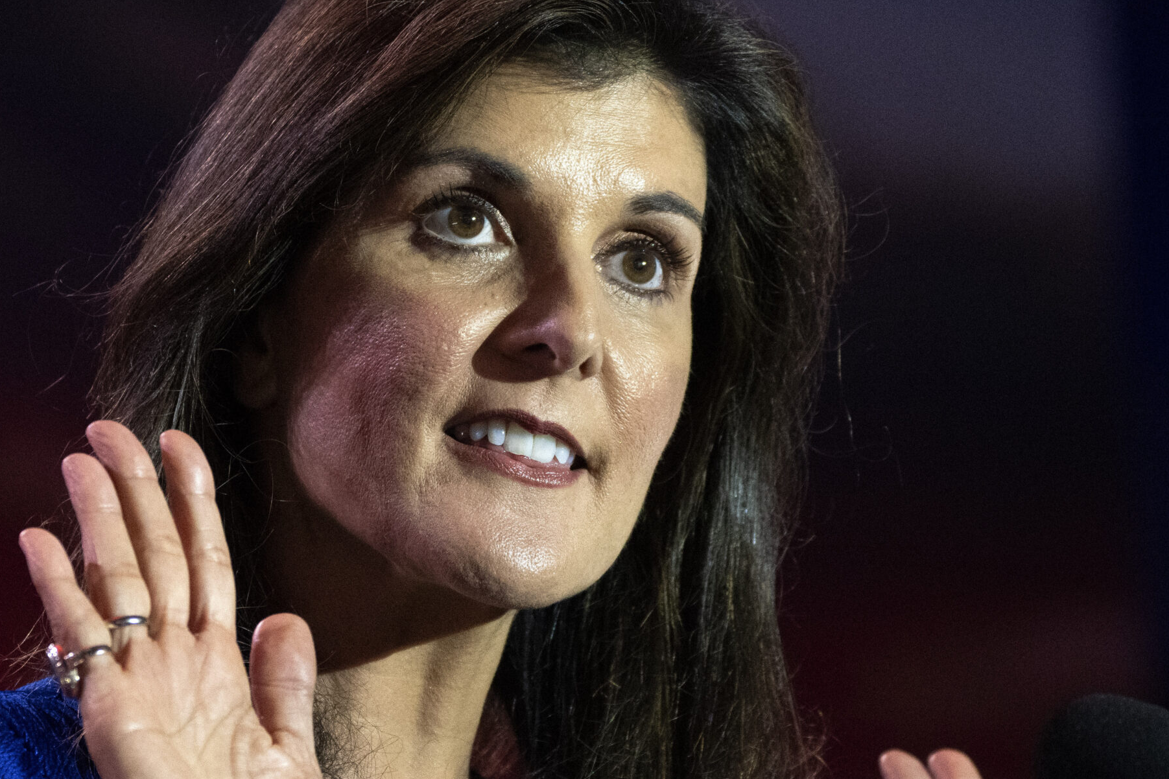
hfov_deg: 4.8
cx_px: 355
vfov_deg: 3.2
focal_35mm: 426
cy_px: 438
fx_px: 13832
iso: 6400
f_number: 5.6
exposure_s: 1/320
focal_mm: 200
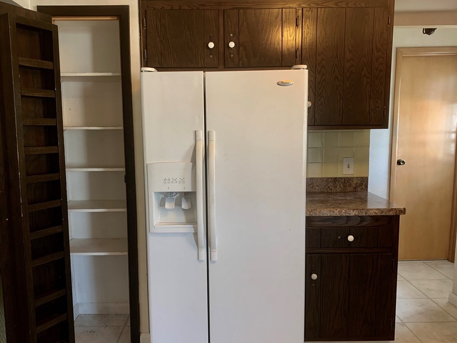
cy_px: 187
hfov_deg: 59.9
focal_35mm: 30
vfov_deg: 46.8
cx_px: 217
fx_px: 396
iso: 100
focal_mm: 4.25
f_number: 1.8
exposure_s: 1/60
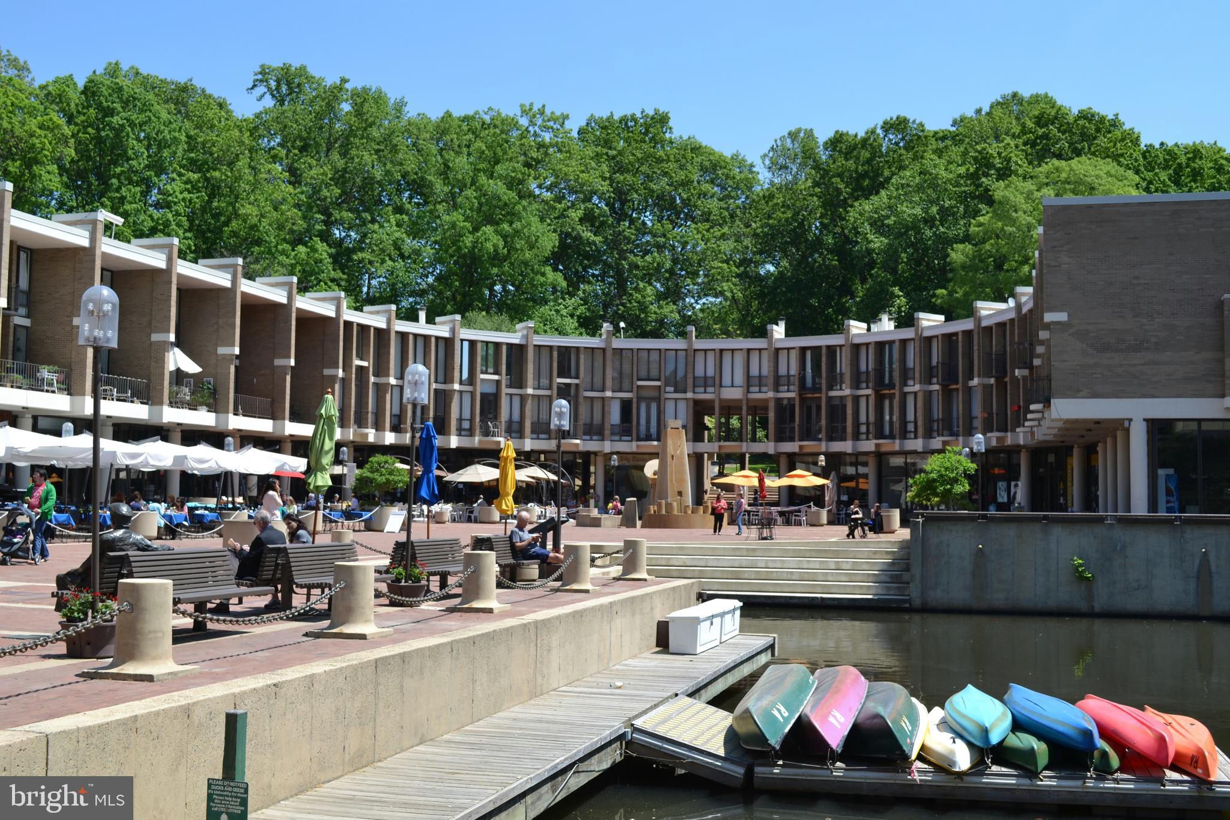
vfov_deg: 34.2
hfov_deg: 49.6
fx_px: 1332
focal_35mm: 39
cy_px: 410
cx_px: 615
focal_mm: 26
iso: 100
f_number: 7.1
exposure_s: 1/200
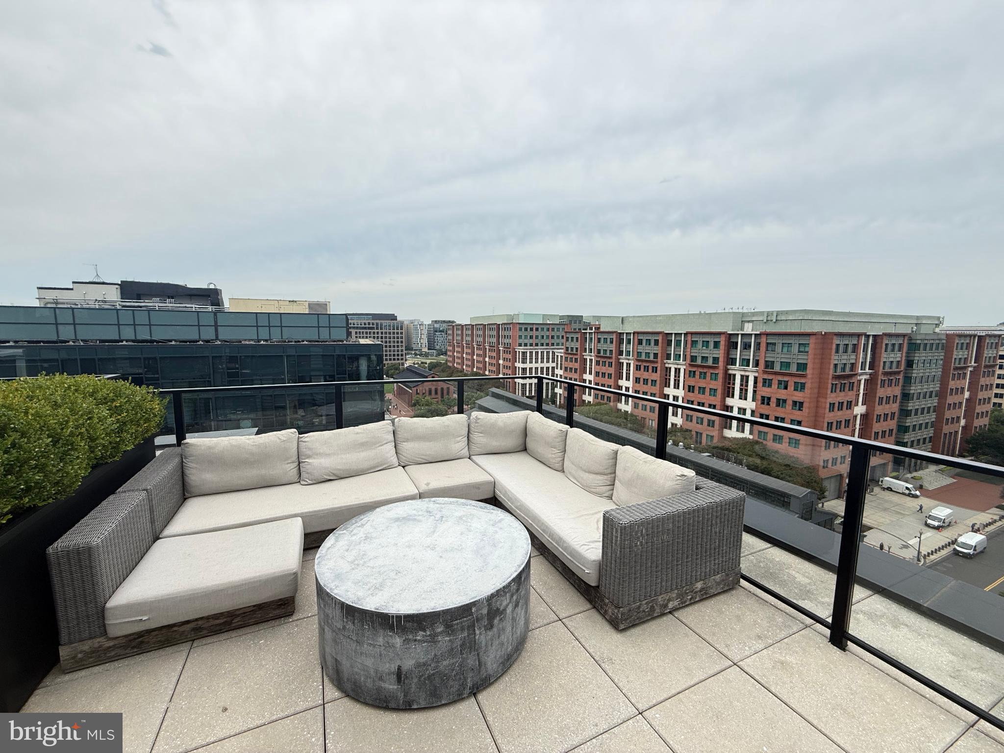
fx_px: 406
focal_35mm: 14
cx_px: 502
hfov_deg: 102.1
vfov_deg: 85.7
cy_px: 376
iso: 50
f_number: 2.2
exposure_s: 1/1167
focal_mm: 2.22
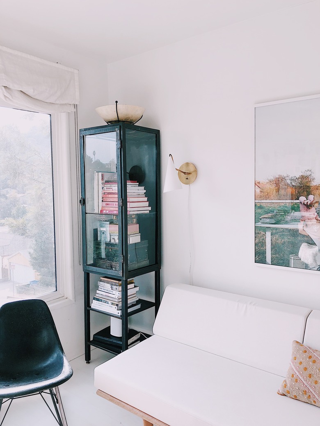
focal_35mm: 28
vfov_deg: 63.4
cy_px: 213
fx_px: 345
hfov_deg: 49.7
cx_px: 160
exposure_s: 1/179
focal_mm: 4
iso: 20
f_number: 1.8
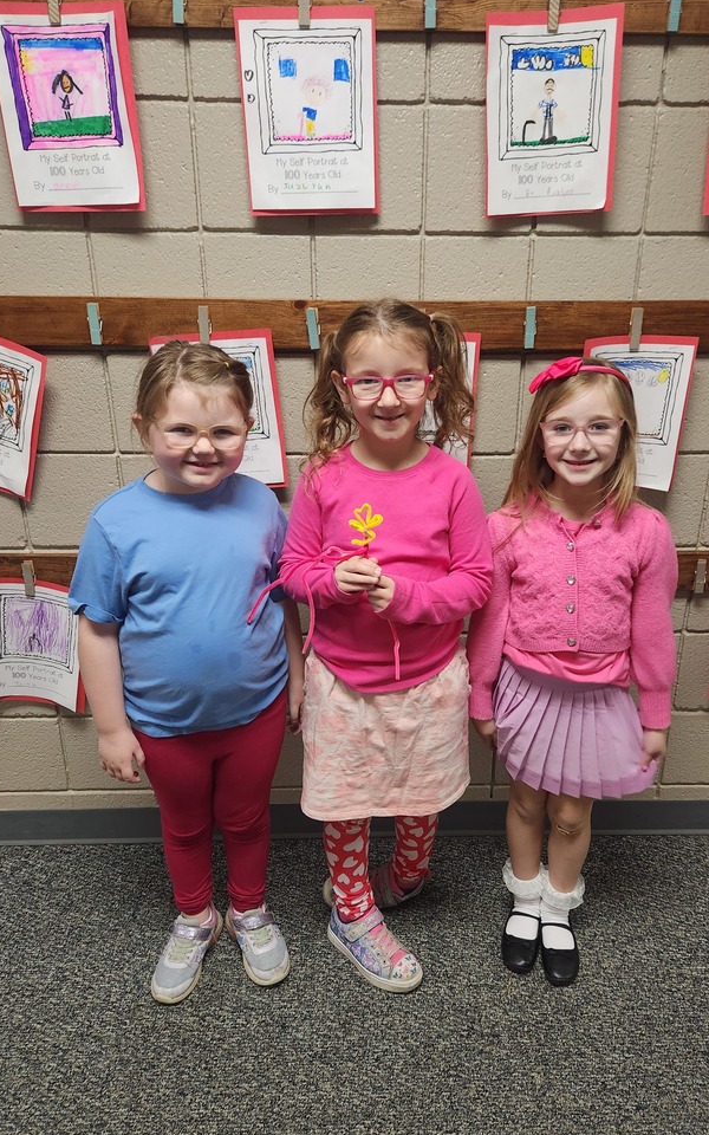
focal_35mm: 26
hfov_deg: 47.4
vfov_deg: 70.4
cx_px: 406
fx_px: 804
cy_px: 590
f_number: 1.8
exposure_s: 1/120
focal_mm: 5.4
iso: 500
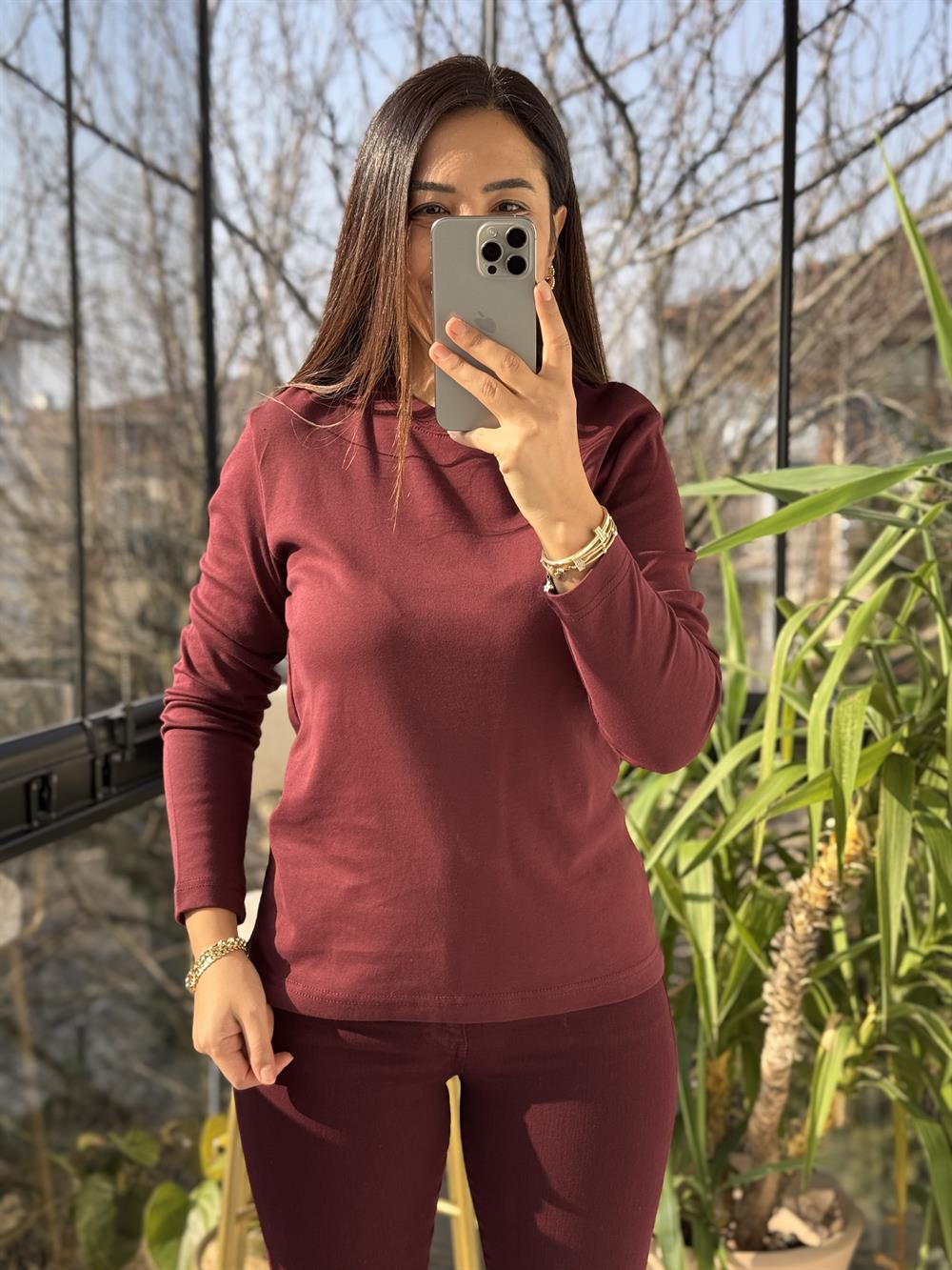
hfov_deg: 30.3
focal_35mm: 48
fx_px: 1760
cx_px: 476
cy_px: 635
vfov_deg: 39.7
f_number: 1.78
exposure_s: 1/392
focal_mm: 6.76
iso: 64
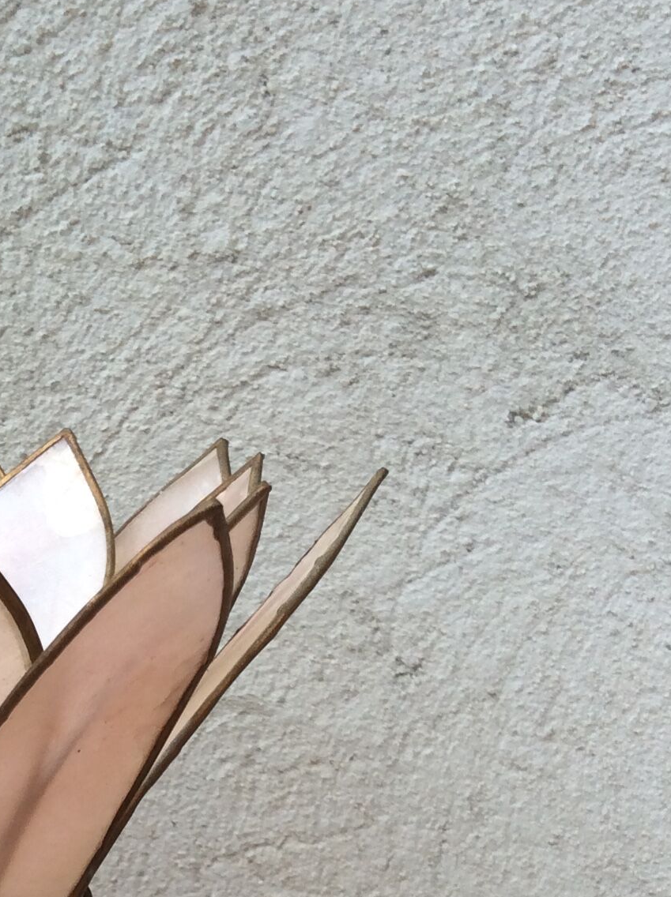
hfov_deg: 19.8
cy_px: 814
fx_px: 1891
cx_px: 87
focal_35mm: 73
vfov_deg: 25.8
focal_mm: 3.3
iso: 32
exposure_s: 1/219
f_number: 2.4
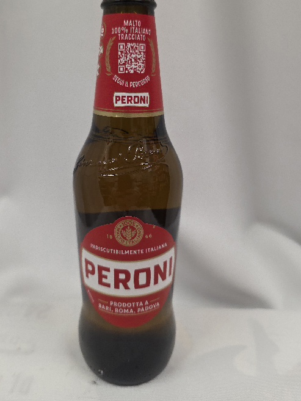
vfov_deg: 63.0
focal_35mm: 28
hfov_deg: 49.5
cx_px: 125
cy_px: 167
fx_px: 325
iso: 400
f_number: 1.7
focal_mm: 6.3
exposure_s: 1/101
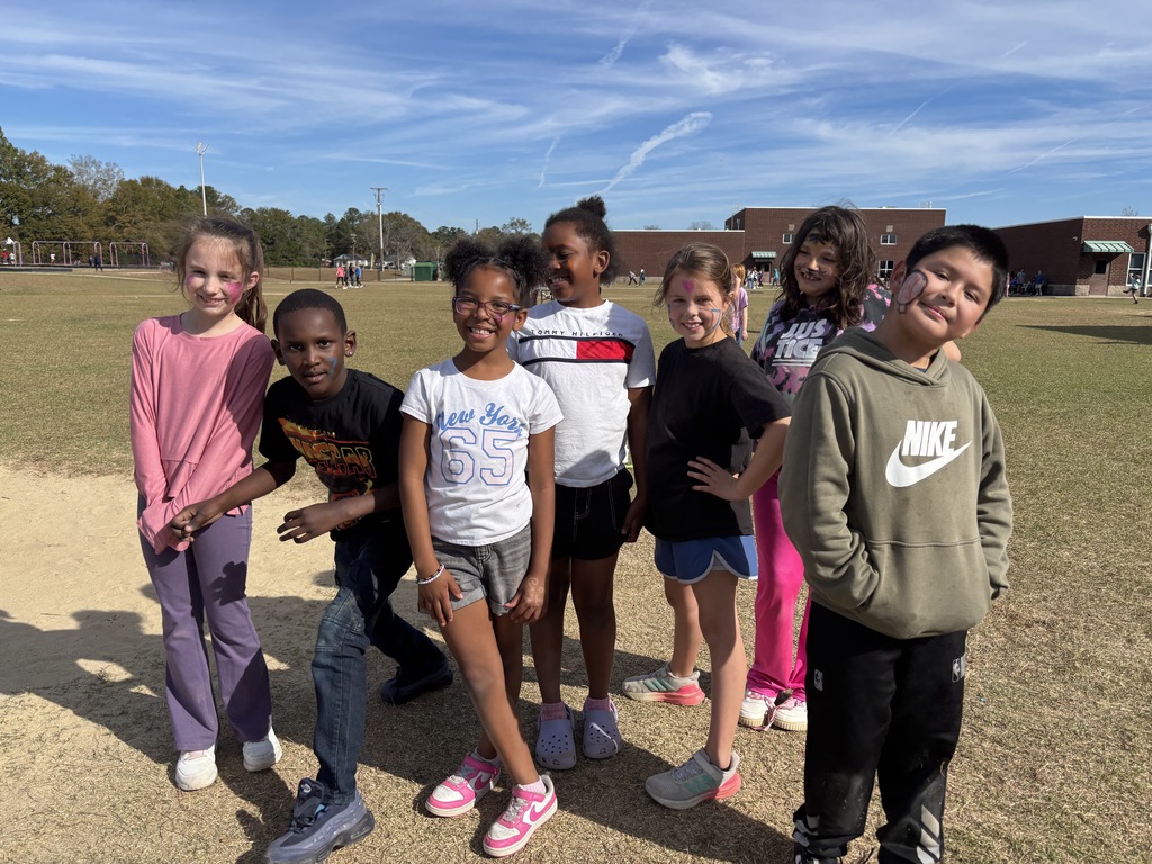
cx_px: 576
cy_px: 432
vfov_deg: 53.1
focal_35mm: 26
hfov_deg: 67.3
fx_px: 865
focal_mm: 5.96
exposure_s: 1/3021
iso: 50
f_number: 1.6
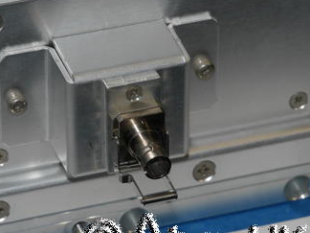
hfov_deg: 5.7
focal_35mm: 346
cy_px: 124
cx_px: 124
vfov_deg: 4.3
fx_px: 3099
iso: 400
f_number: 16
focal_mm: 140
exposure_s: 1/30
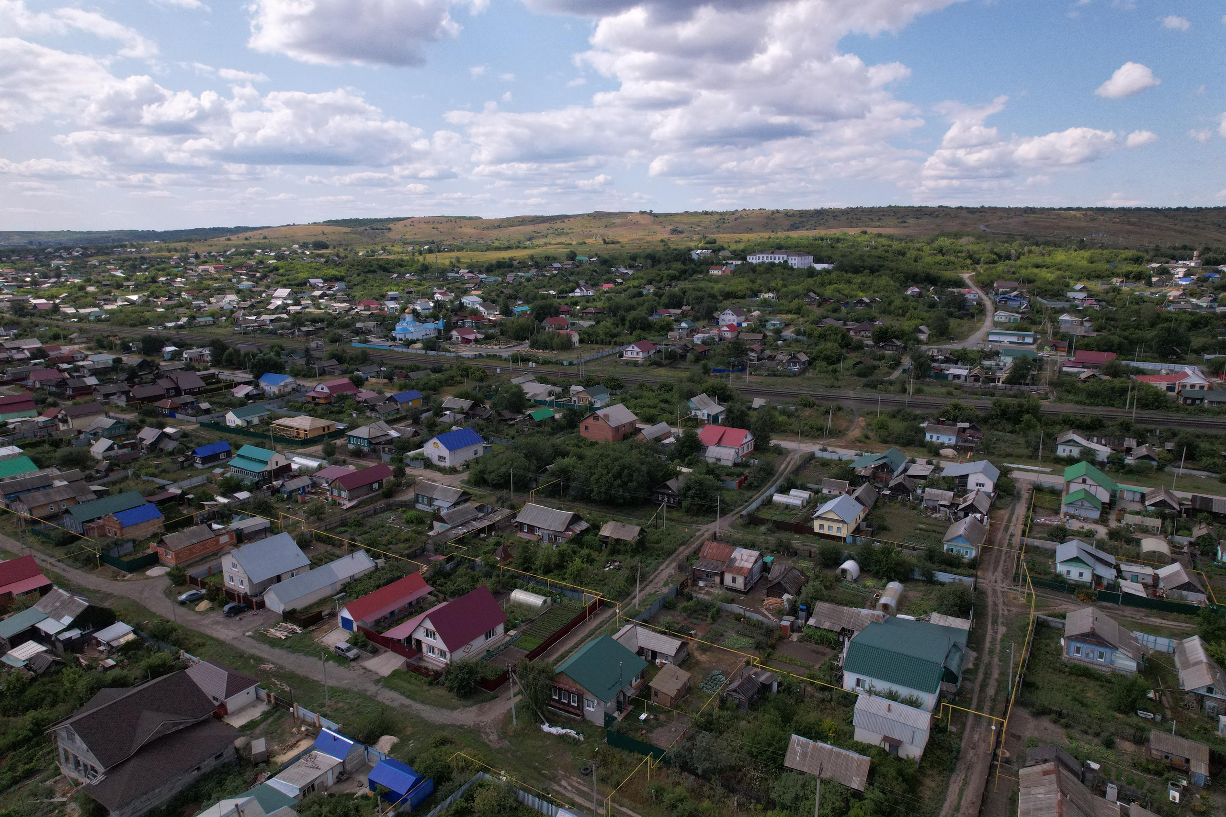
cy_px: 408
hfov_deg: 78.6
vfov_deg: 57.2
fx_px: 749
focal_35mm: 22
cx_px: 613
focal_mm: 8.38
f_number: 2.8
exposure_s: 1/240
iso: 400
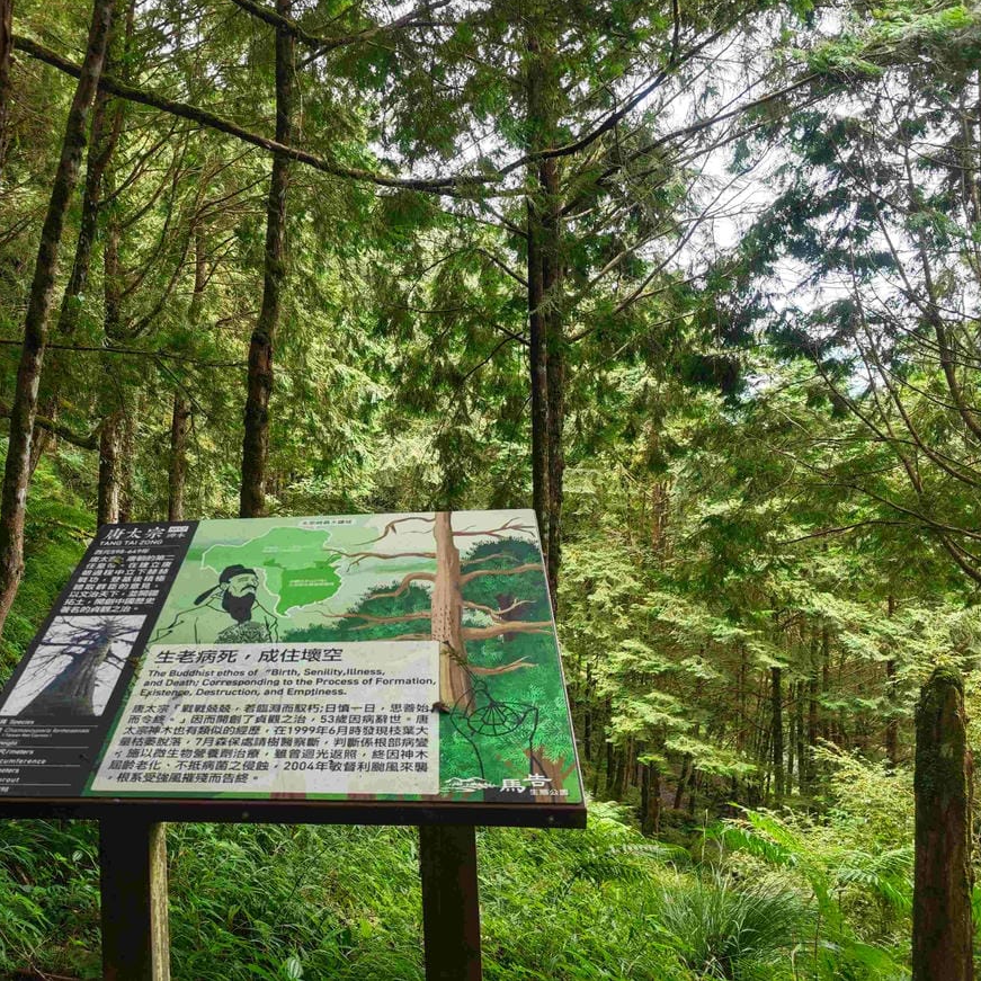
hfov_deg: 56.2
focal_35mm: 28
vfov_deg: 57.3
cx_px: 332
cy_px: 475
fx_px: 898
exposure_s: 1/121
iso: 125
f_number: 2
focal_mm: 8.72
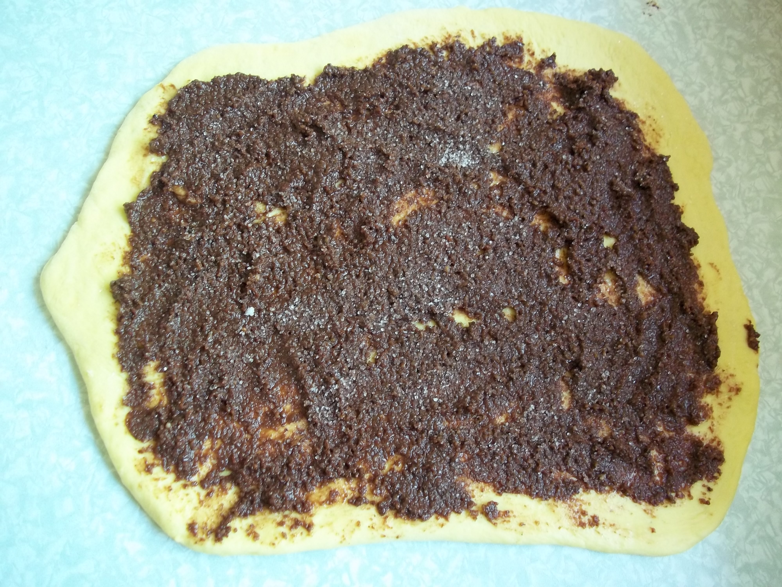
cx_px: 391
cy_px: 294
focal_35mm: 32
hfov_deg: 56.8
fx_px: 723
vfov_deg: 44.2
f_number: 2.9
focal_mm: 5.7
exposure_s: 1/13
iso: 160
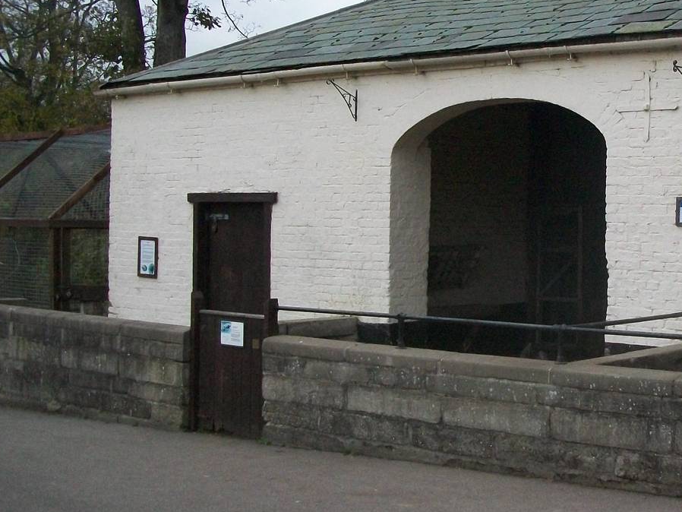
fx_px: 1123
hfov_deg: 32.6
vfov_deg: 25.5
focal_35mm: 57
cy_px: 173
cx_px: 571
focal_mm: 5.7
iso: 292
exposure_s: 1/500
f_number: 2.9
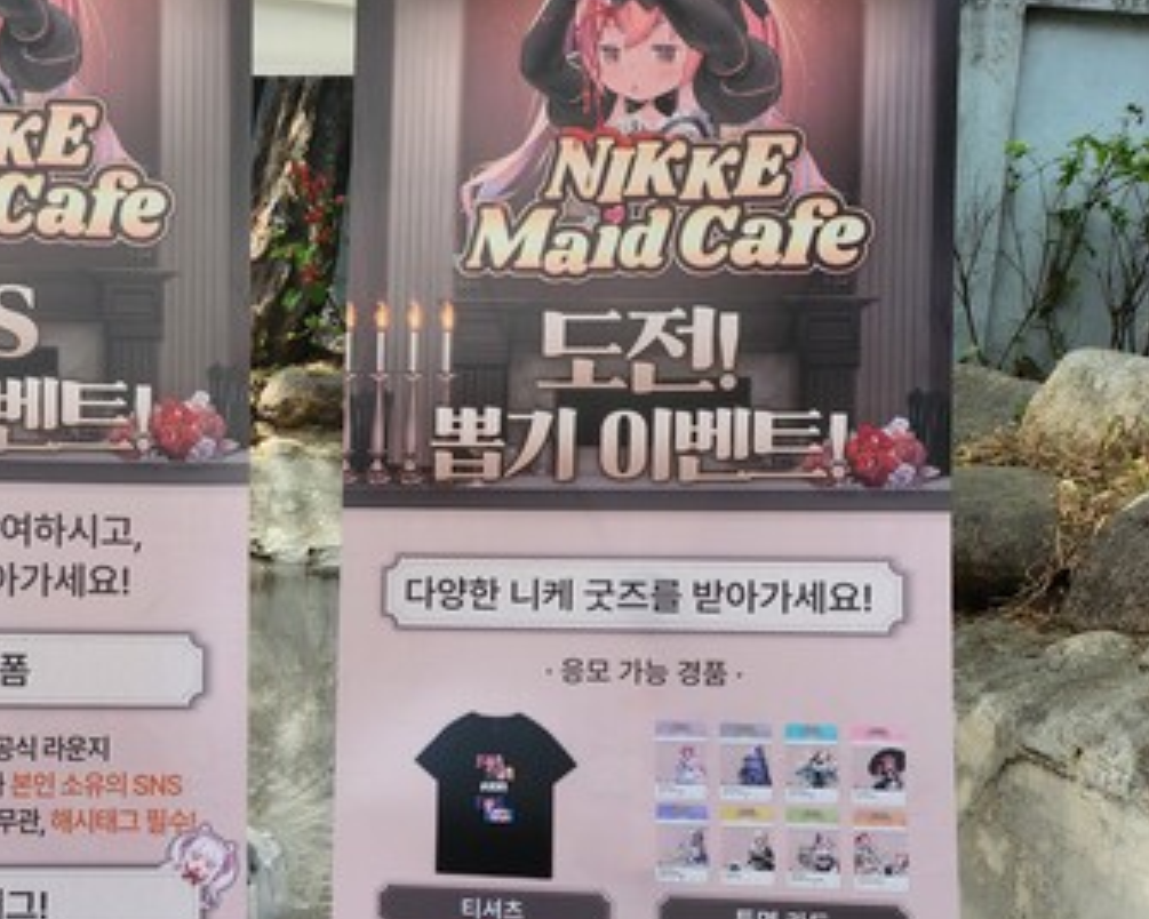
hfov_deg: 41.8
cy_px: 693
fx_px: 1428
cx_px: 220
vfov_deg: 34.9
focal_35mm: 42
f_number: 1.8
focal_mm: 5
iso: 50
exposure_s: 1/1078
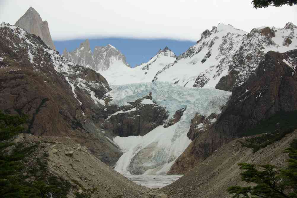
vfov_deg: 27.5
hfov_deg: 40.4
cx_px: 148
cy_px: 99
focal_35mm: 49
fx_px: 404
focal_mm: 32.5
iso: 100
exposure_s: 1/350
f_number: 8
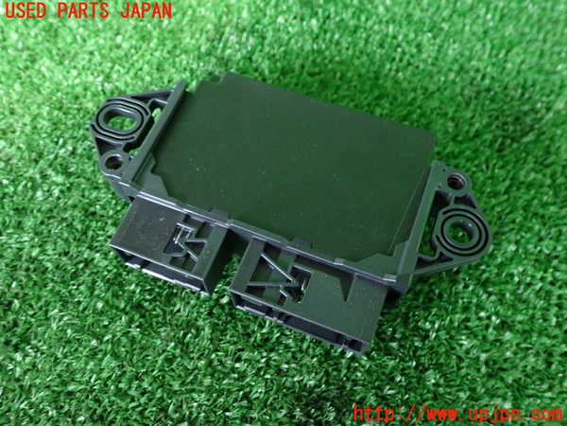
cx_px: 284
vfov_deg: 46.8
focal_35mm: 30
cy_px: 213
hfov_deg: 60.0
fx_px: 491
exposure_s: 1/30
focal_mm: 5.4
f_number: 2.3
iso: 800
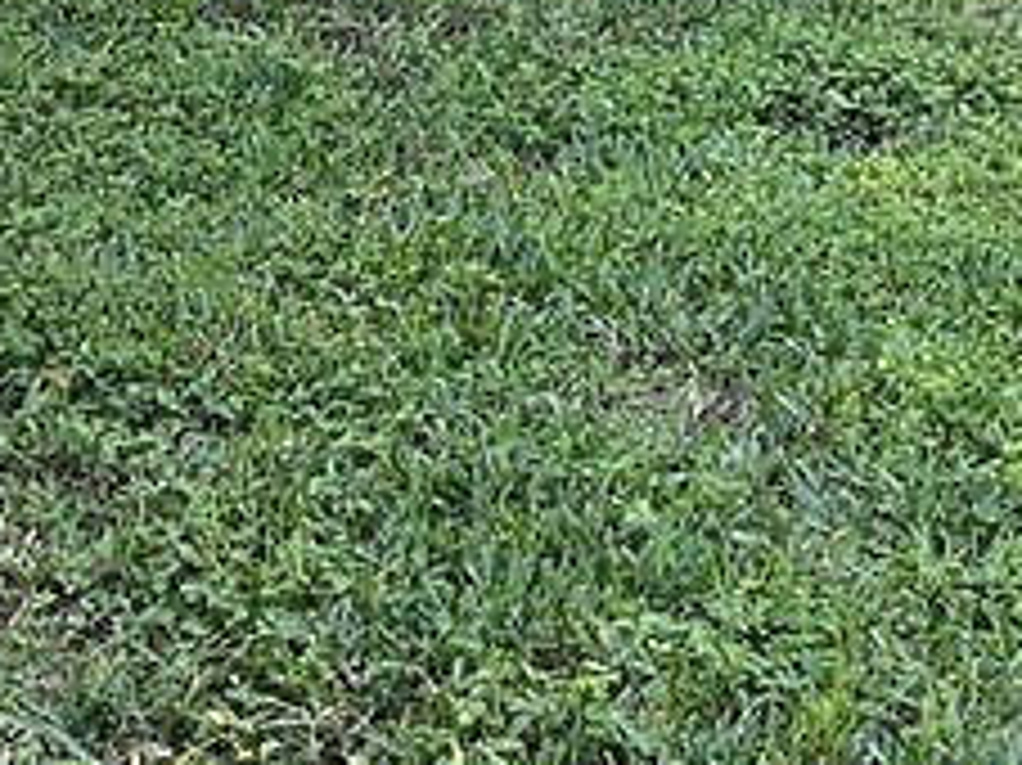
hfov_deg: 14.8
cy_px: -464
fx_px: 3866
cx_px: 18
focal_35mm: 131
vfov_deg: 10.8
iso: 40
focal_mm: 3
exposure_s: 1/122
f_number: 1.8
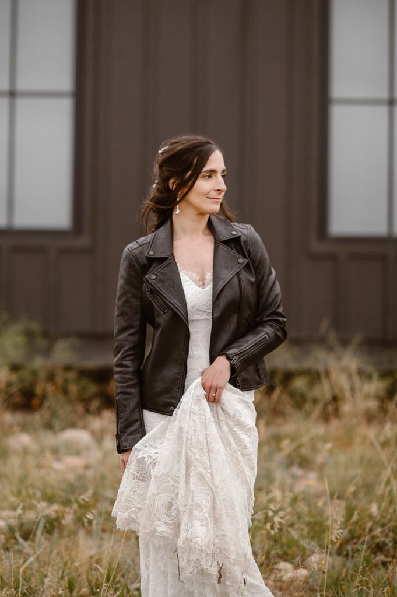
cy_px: 298
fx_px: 1408
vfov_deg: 23.9
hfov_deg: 16.0
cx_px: 198
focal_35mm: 85
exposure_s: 1/2000
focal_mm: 85
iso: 200
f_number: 1.8
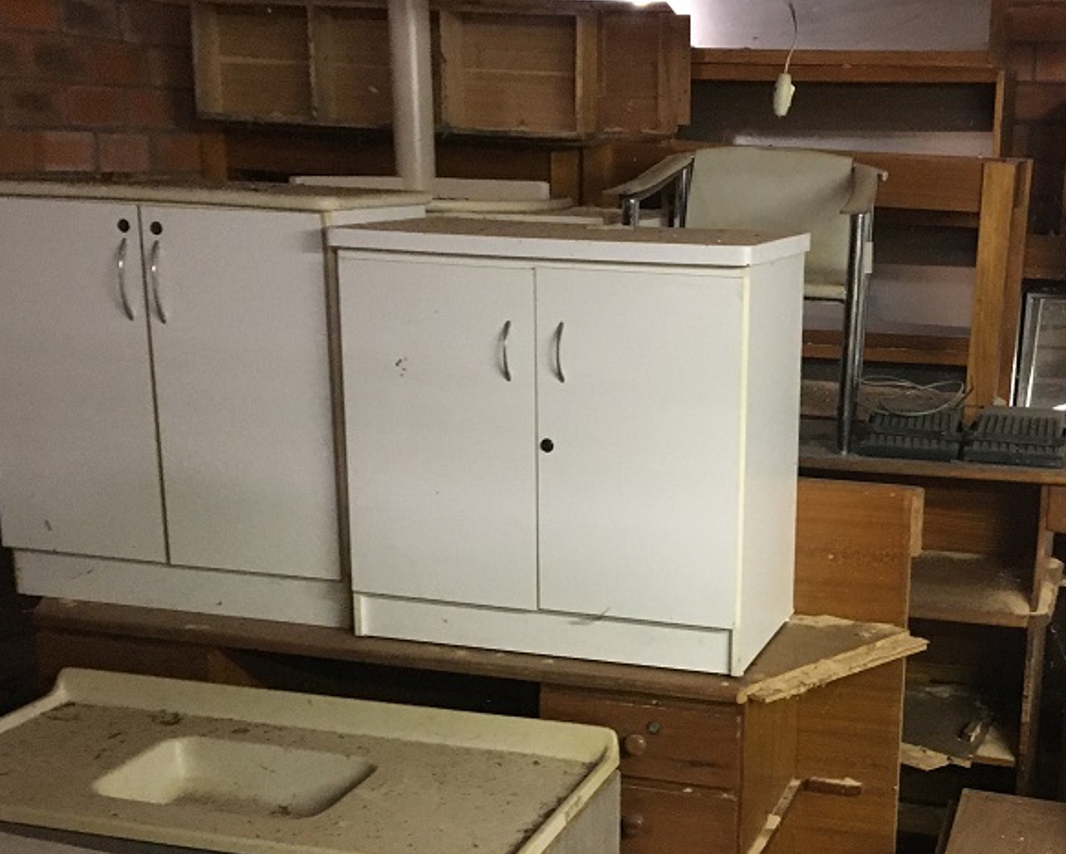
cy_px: 590
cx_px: 742
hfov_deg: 37.5
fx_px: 1546
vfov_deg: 30.6
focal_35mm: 49
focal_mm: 4.15
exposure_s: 1/30
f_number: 2.2
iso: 200
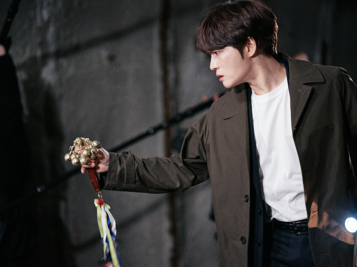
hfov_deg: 22.5
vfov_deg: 17.0
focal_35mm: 87
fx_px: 897
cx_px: 178
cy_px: 134
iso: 12800
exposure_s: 1/18
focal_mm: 110
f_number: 2
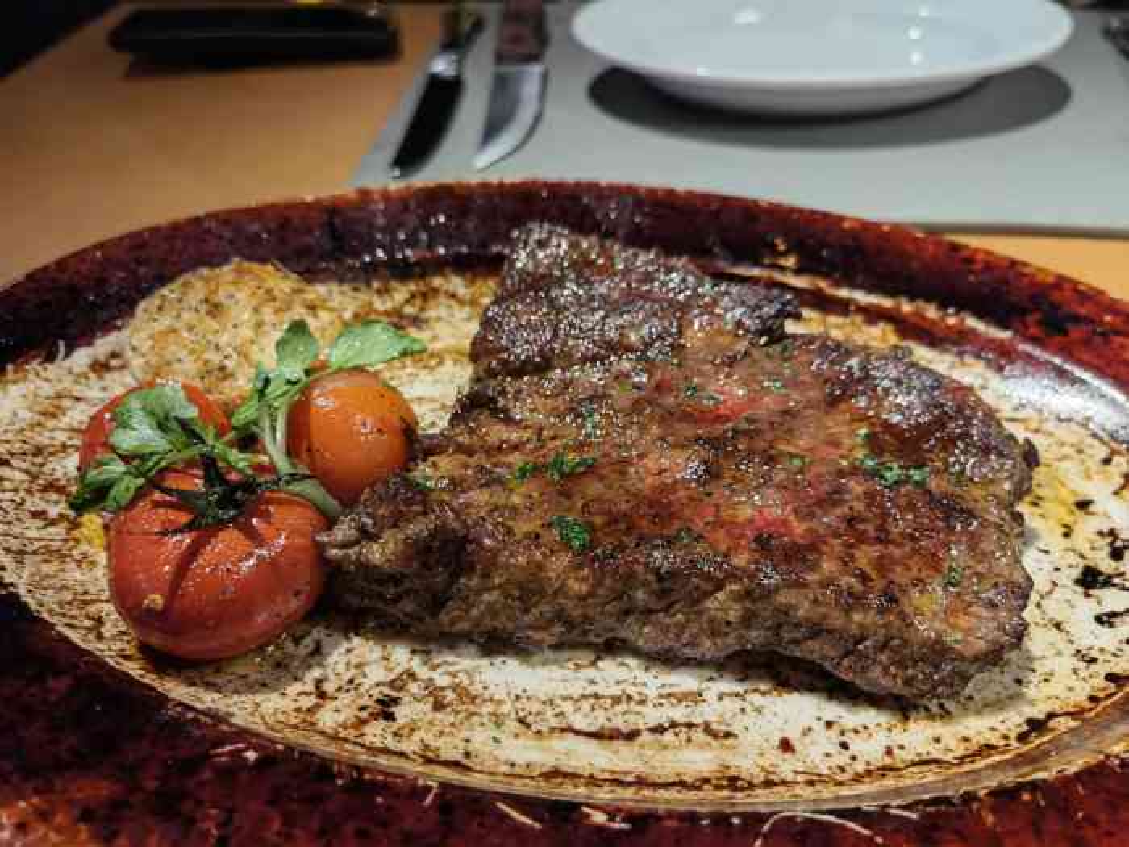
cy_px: 424
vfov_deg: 51.4
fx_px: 881
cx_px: 564
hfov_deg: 65.3
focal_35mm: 27
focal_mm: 6.67
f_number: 1.9
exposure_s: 1/33.3
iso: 500
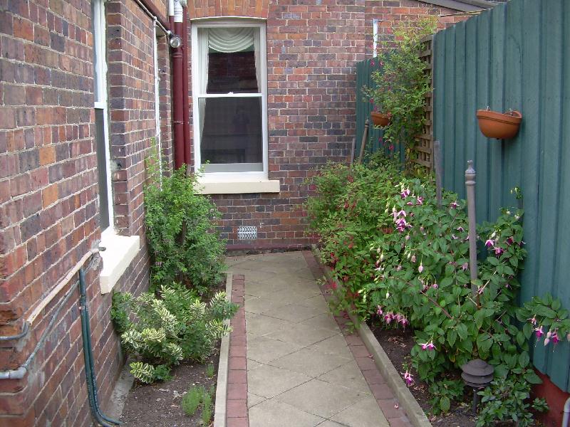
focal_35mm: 38
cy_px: 214
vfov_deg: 37.7
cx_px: 285
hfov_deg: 49.0
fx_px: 626
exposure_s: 1/177
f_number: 2.8
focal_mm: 6.3
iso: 50
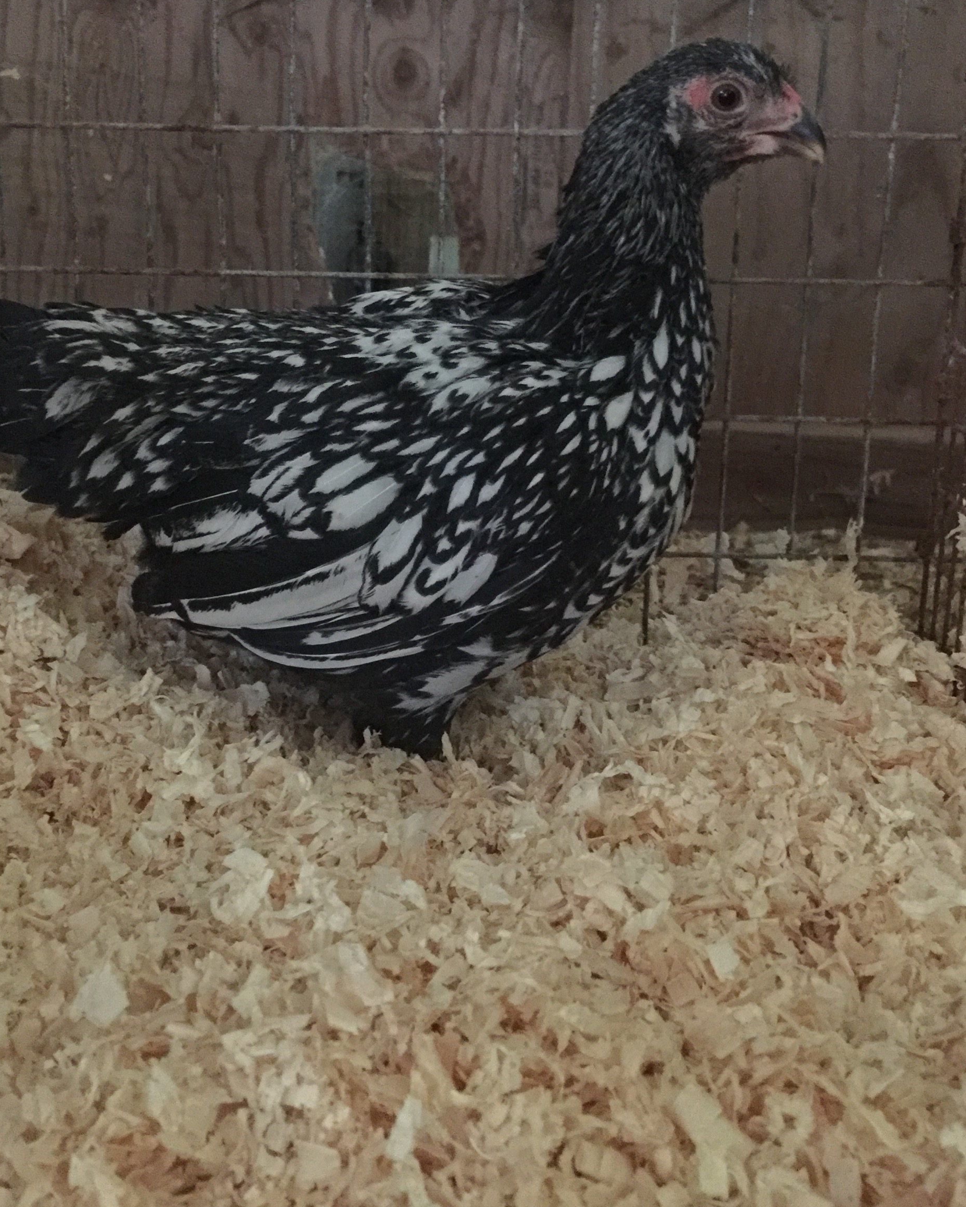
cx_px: 470
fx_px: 1429
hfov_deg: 37.3
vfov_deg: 45.4
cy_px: 456
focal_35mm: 40
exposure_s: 1/4
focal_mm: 4.15
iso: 320
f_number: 2.2
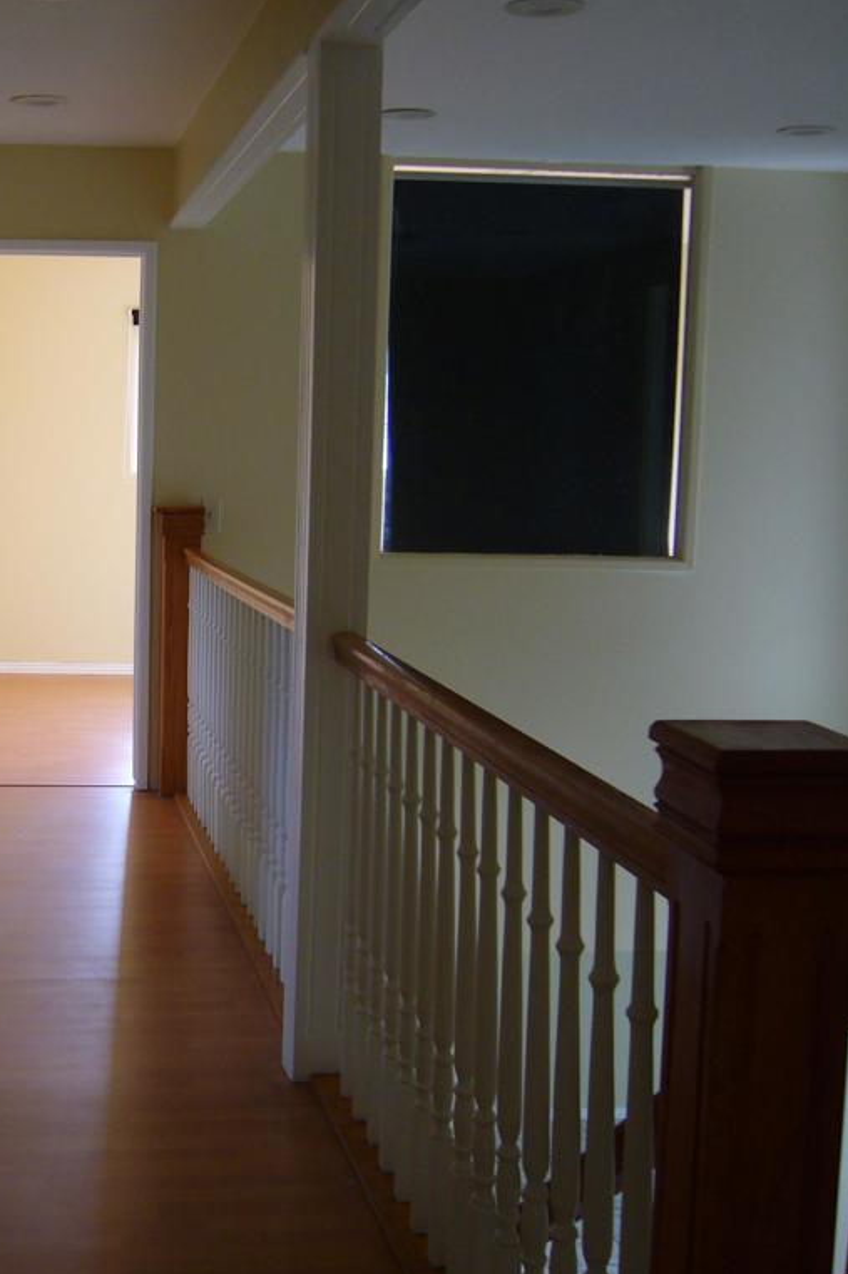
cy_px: 640
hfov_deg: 26.8
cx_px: 134
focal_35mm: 49
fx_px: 1732
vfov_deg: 40.4
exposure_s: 1/80
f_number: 2.8
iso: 100
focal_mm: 5.8
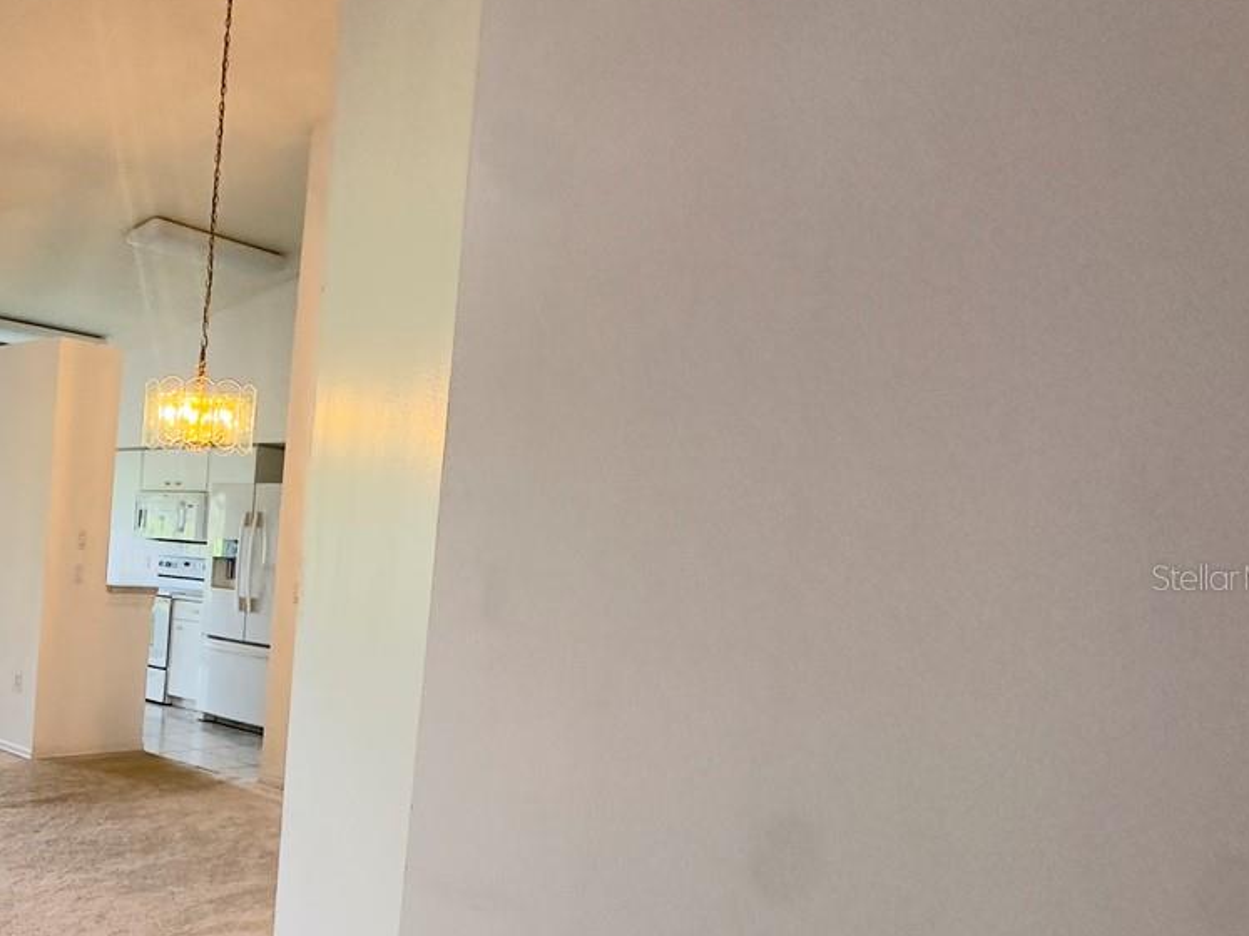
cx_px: -28
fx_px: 1082
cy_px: 577
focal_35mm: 30
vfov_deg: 46.4
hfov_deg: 48.2
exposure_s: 1/60
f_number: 2.2
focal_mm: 2.22
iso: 250
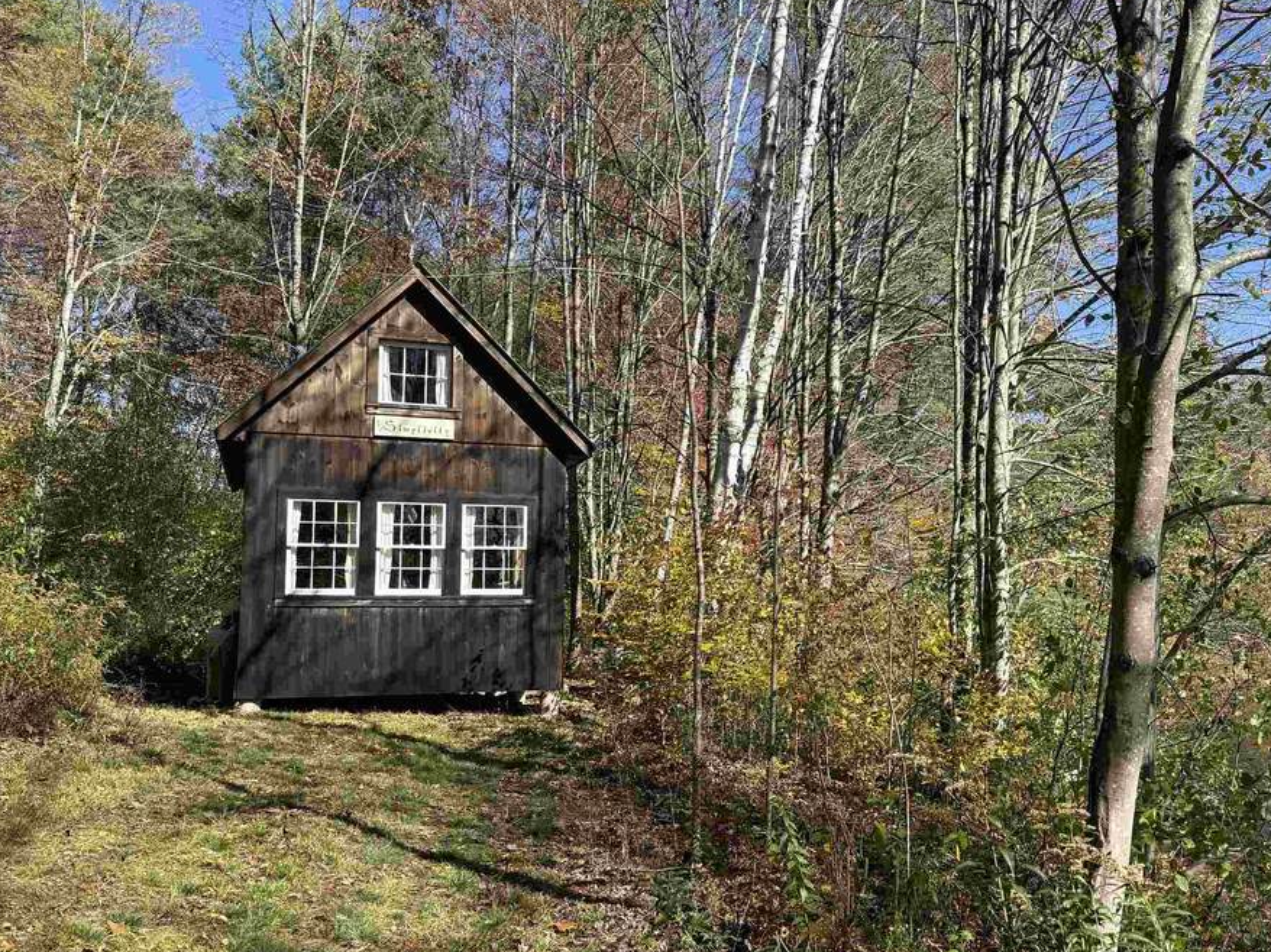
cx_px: 798
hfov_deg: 52.1
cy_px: 517
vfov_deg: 40.6
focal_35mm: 35
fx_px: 1285
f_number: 1.78
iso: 80
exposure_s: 1/2053
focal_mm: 6.76
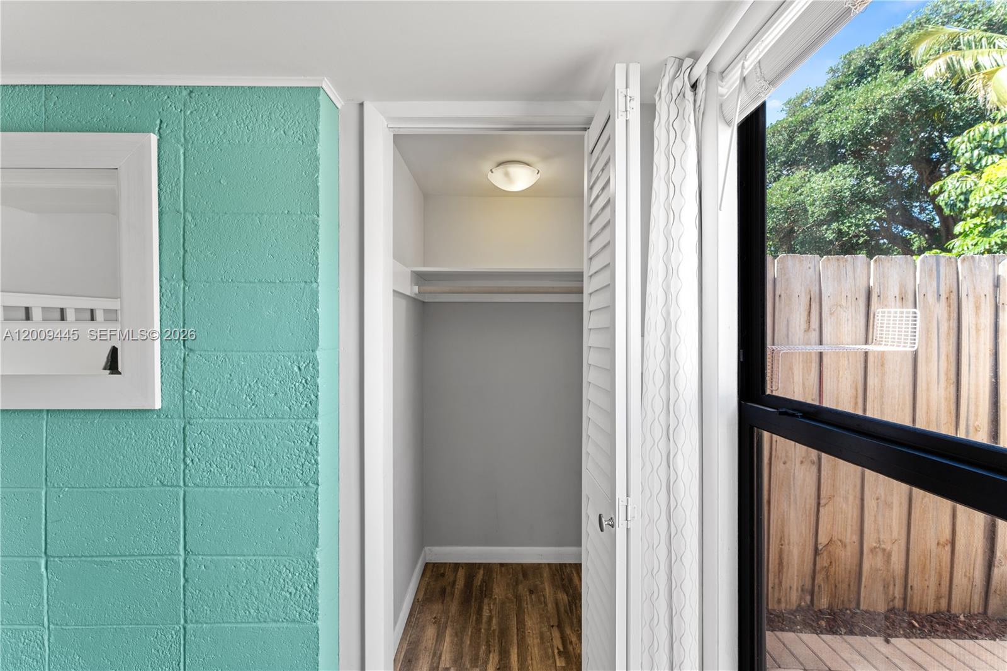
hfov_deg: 104.3
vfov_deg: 81.2
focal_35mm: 14
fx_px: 392
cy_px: 336
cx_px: 504
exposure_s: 1/8
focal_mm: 14
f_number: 9
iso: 400
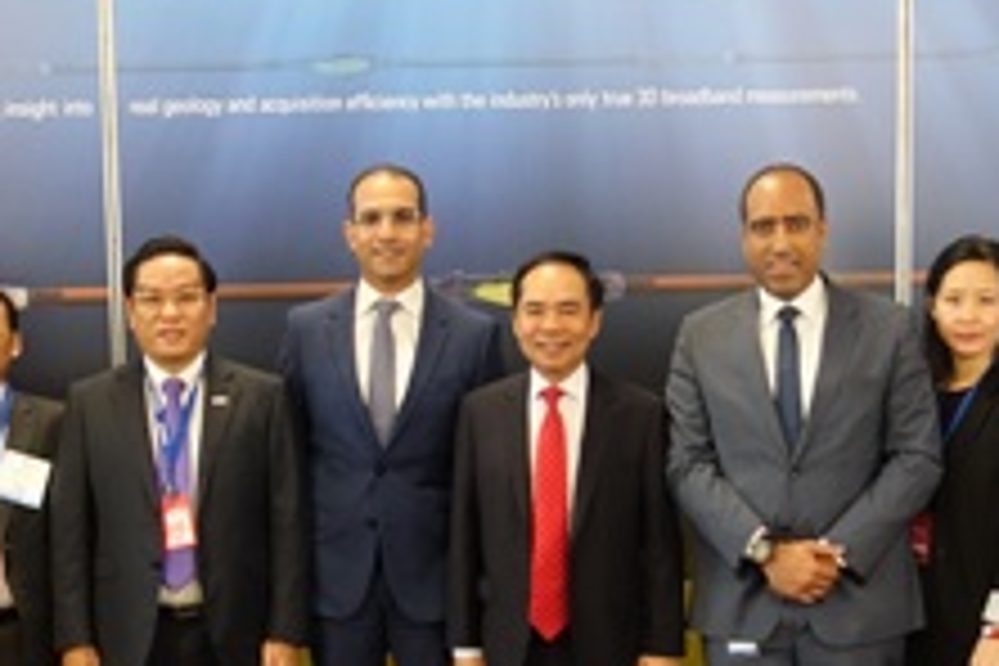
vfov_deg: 20.8
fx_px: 1804
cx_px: 490
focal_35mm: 65
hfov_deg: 31.0
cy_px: 479
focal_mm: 8.8
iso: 800
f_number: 1.8
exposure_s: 1/30
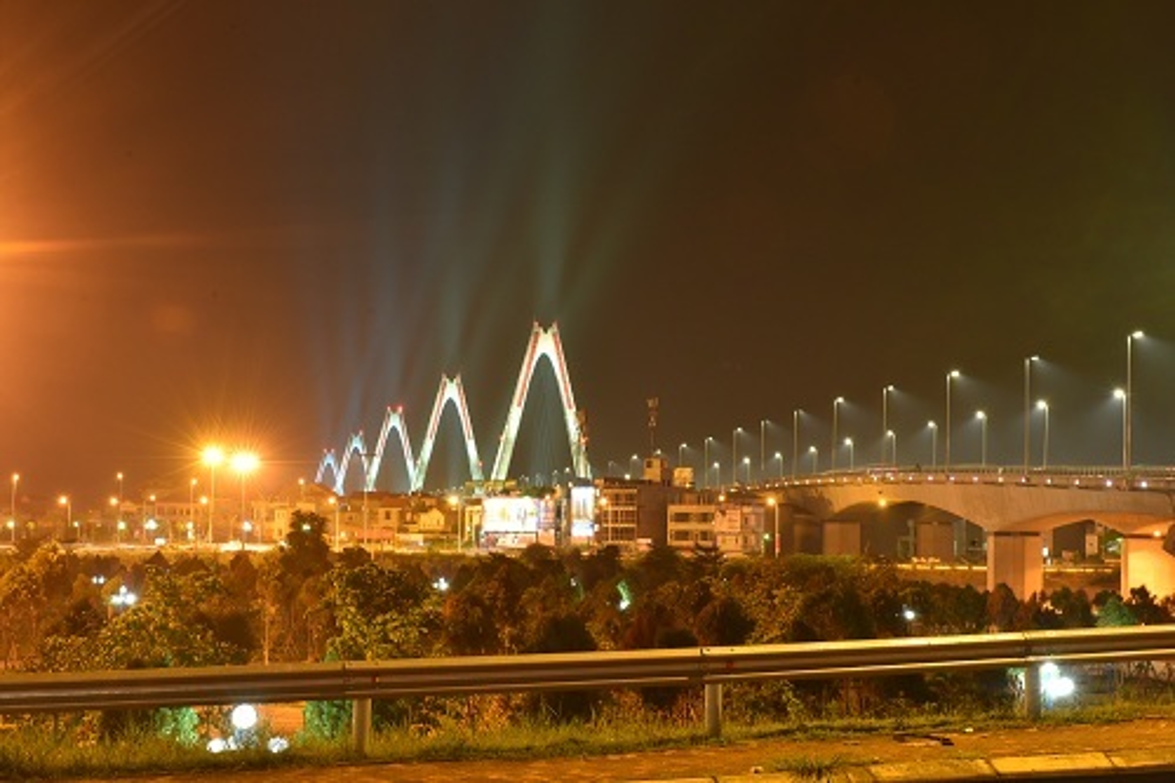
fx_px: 2284
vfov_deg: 19.4
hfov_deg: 28.9
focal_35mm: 70
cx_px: 588
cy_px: 392
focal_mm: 70
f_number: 14
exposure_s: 3
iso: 800
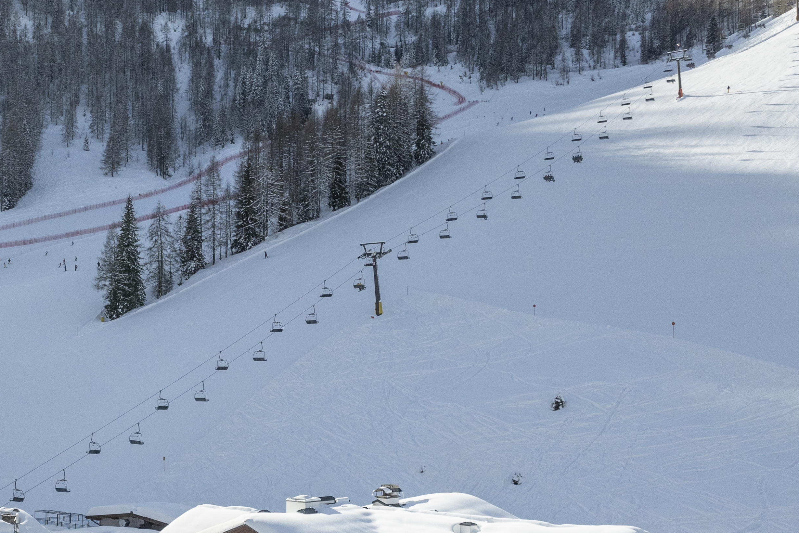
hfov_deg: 37.4
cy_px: 440
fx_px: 1154
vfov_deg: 25.5
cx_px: 216
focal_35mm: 52
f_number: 2.8
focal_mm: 12.29
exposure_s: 1/2000
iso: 200
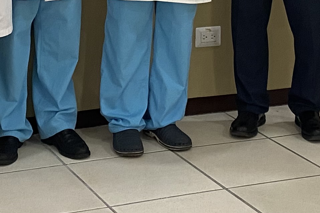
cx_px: 117
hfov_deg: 17.9
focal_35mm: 114
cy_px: -112
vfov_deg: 11.5
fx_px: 1014
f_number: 1.8
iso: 160
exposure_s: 1/60
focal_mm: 4.25
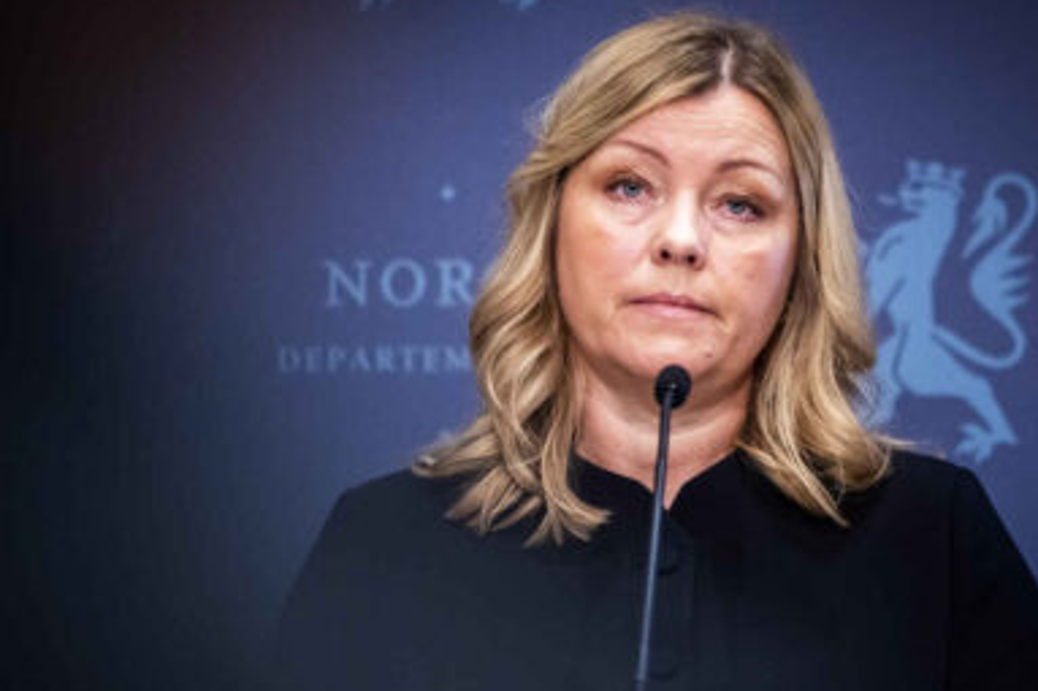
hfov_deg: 5.5
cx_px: 455
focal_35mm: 376
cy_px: 401
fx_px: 10836
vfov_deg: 3.7
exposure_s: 1/250
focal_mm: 200
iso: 3200
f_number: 4
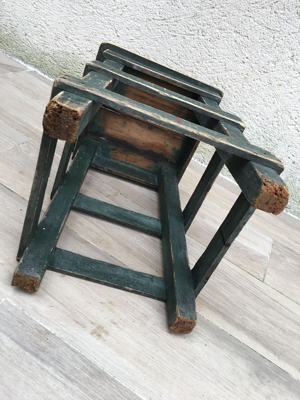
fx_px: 335
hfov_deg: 48.2
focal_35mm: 29
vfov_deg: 61.7
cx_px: 150
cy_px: 200
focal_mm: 4.15
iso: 25
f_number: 2.2
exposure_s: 1/124
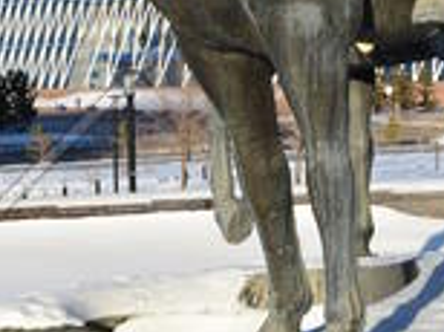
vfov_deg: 7.9
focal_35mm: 185
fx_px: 2369
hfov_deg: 10.7
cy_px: -118
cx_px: 324
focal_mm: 34
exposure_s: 1/250
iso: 100
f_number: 8
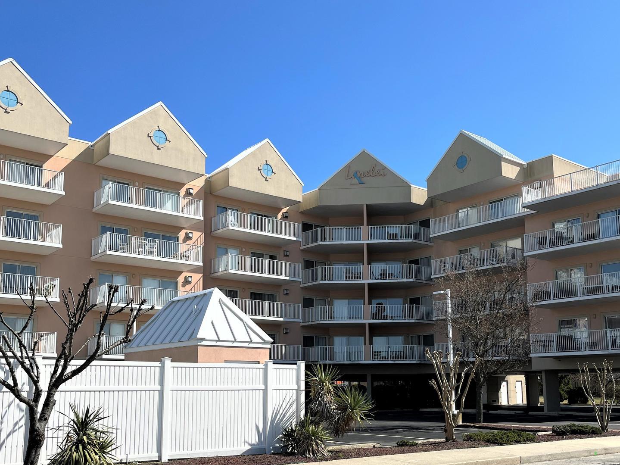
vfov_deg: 38.4
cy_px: 290
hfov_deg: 50.1
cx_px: 317
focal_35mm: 37
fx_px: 663
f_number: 1.6
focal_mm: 5.1
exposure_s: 1/4651
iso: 50
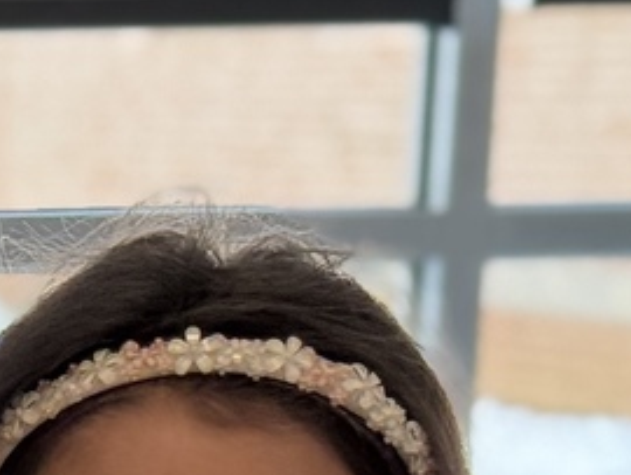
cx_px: -533
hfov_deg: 10.2
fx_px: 3321
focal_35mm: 182
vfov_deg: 8.0
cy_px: 735
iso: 80
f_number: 1.78
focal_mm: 6.76
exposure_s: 1/120
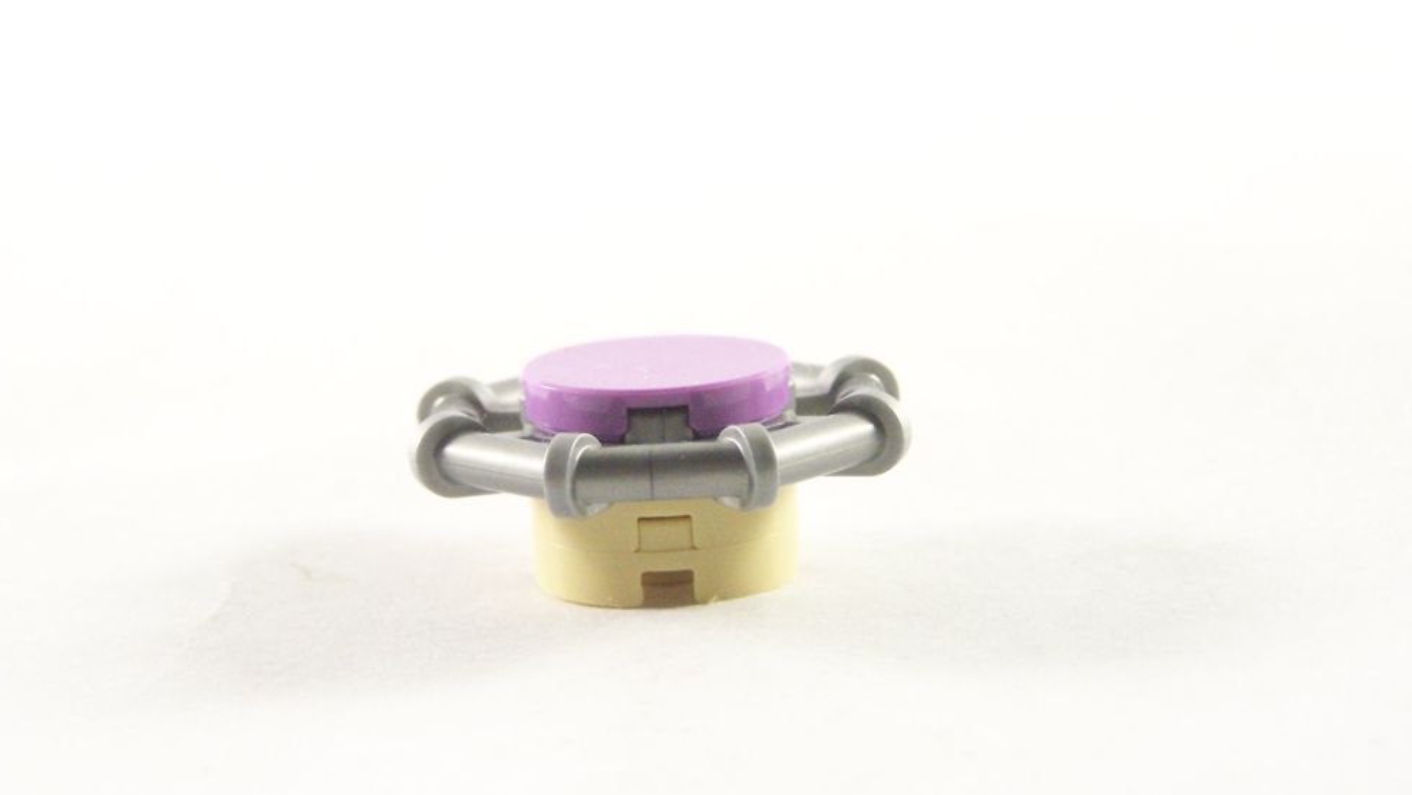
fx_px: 4456
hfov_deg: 18.0
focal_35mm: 119
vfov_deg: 10.2
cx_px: 679
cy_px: 415
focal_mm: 17.5
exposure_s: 1/60
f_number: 3.2
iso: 400
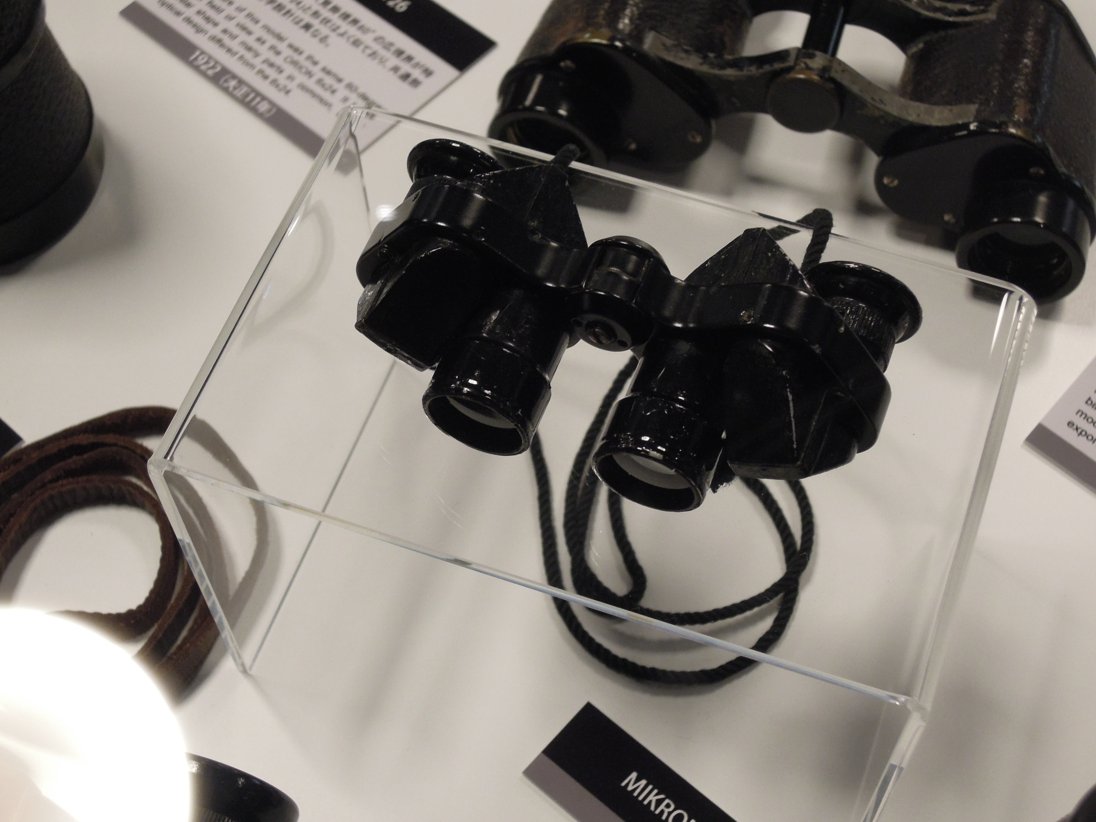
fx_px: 1741
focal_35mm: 55
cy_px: 411
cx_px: 548
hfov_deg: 34.9
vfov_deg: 26.6
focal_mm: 9.9
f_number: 4
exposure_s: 1/20
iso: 400
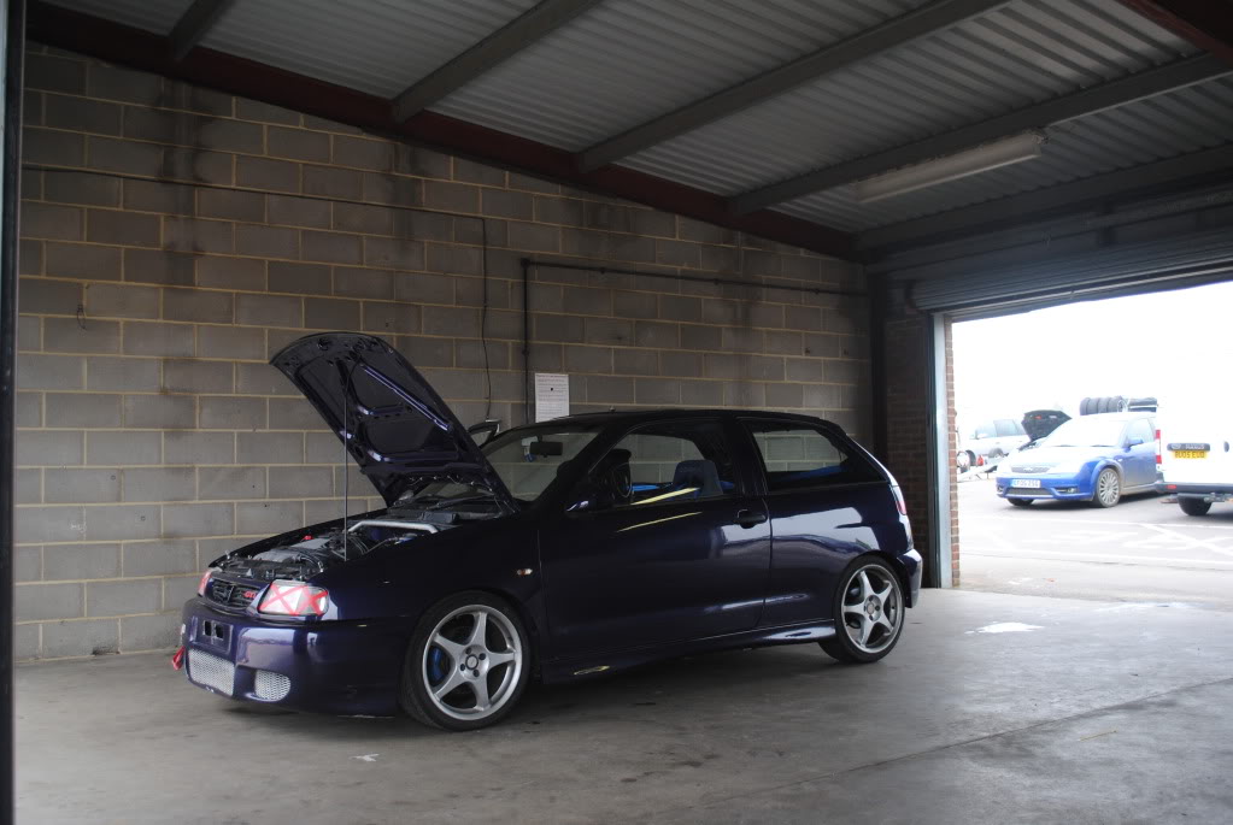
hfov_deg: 57.2
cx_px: 616
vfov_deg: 40.1
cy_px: 412
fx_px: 1132
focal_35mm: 33
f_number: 4.5
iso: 200
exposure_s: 1/80
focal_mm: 22
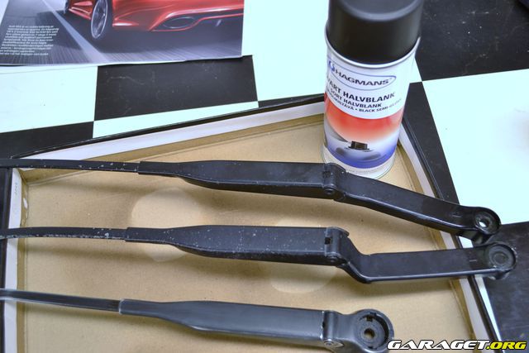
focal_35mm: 39
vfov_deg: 34.2
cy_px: 176
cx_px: 264
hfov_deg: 49.5
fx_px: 573
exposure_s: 1/4
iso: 100
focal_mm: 26
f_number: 4.2
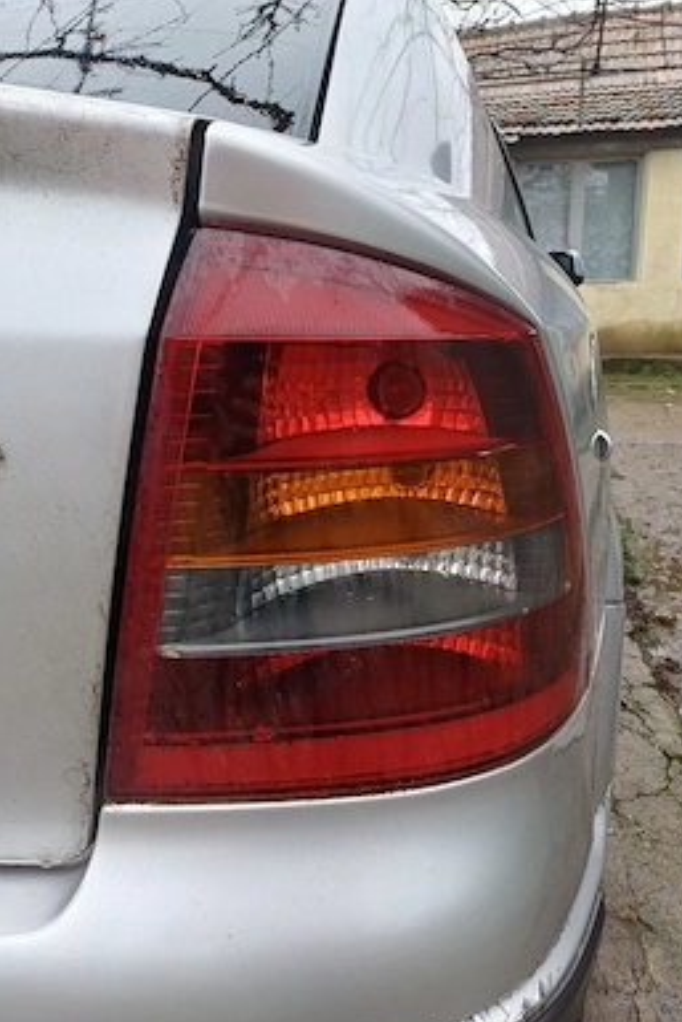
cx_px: 350
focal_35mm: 27
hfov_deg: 48.0
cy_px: 523
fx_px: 767
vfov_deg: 67.4
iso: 50
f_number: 1.8
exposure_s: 1/123
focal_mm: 4.65
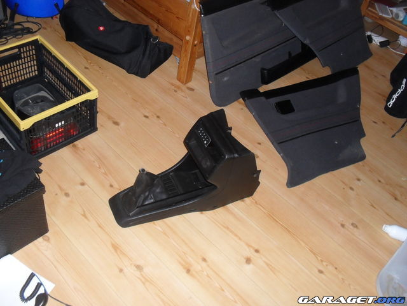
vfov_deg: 40.7
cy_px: 153
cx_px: 204
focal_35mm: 35
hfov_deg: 52.6
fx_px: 412
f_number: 3.2
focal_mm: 6.3
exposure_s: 1/45
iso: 240
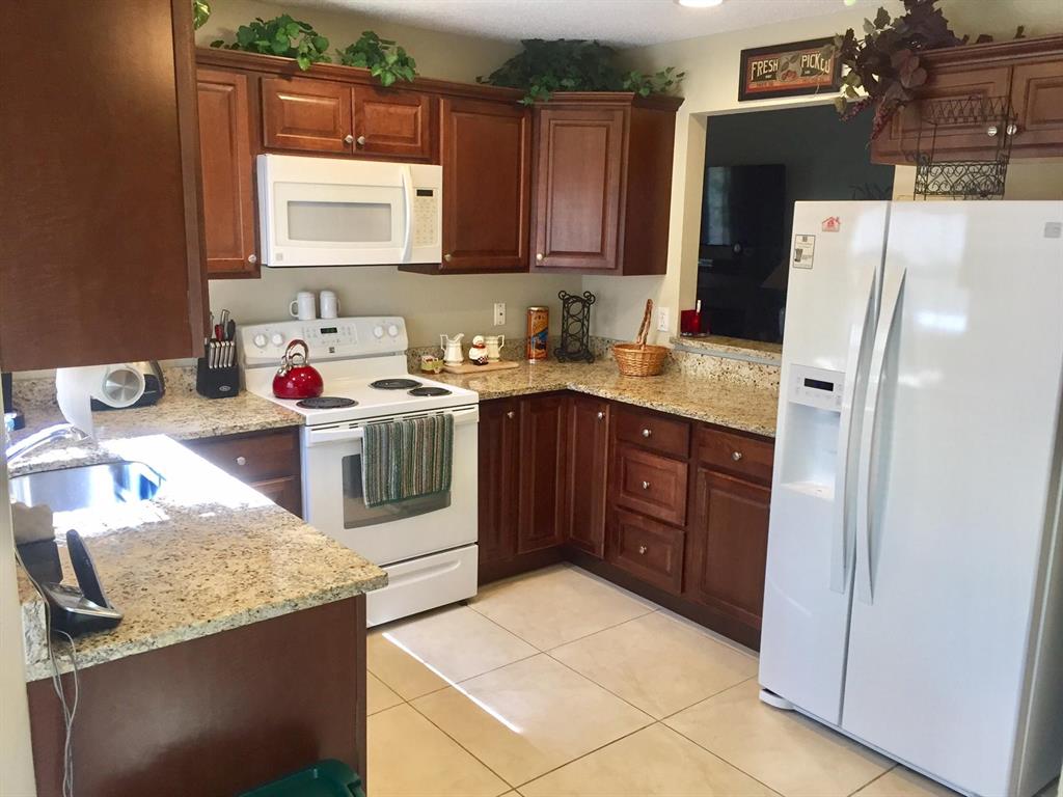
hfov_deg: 61.7
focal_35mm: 29
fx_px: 891
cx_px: 532
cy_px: 398
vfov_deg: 48.2
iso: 80
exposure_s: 1/30
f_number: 2.2
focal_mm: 4.15
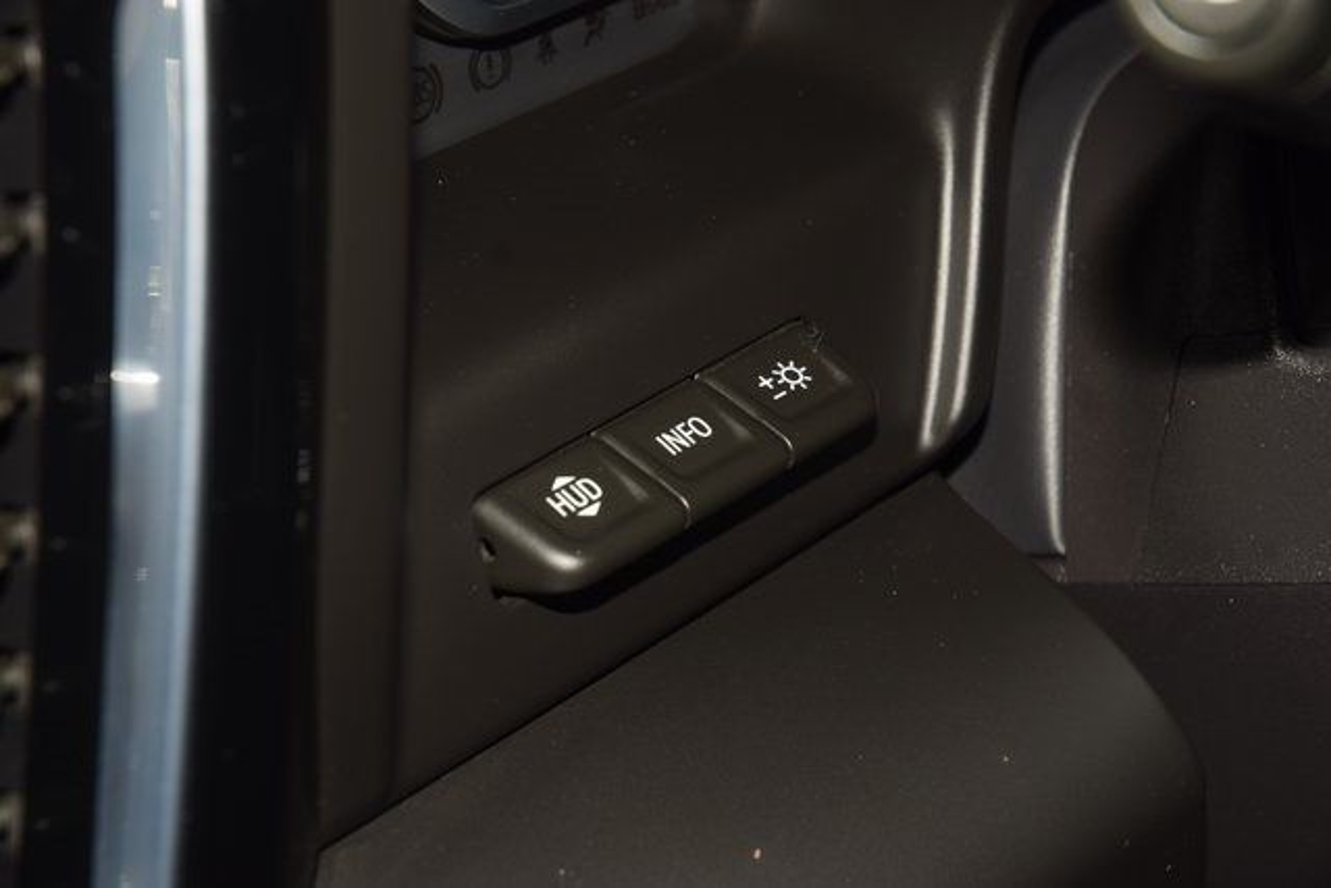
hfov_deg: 19.5
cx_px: 666
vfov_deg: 13.0
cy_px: 444
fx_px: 3883
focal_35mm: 105
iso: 100
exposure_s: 1/125
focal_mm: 70
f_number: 8
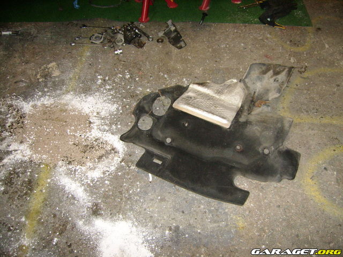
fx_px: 347
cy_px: 128
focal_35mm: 35
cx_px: 172
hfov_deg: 52.6
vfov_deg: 40.7
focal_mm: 5.95
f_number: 2.8
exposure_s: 1/30
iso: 218
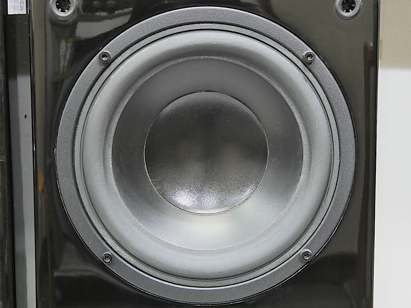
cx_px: 206
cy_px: 154
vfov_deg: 21.0
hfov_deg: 27.8
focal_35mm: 70
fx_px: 831
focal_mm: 12.5
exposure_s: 1/13
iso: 1600
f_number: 5
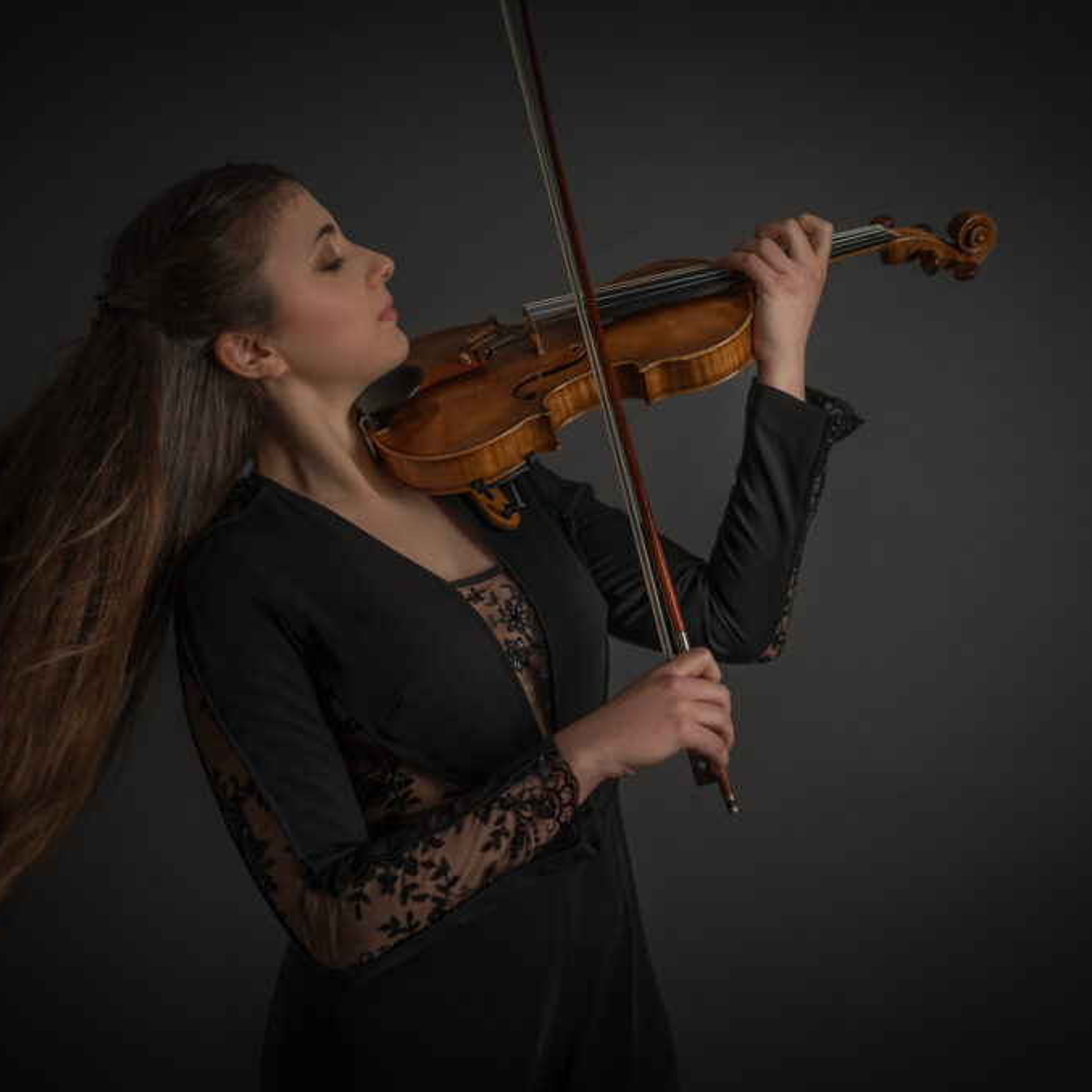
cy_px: 549
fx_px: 1606
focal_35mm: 45
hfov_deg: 37.5
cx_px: 497
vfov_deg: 37.6
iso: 100
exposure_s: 1/250
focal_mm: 35
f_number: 1.8
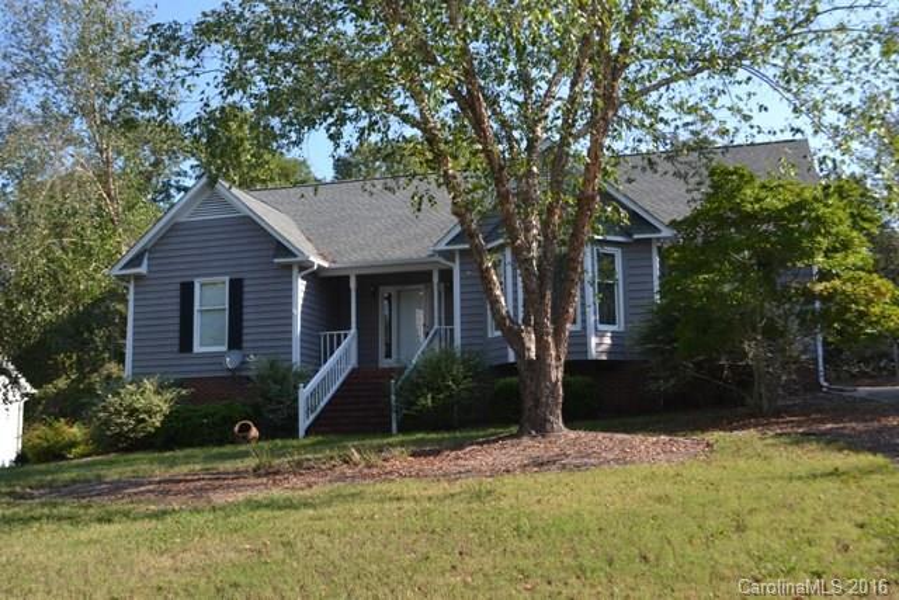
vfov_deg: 34.2
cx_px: 450
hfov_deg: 49.5
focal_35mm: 39
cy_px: 300
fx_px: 974
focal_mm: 26
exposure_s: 1/160
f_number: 6.3
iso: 100
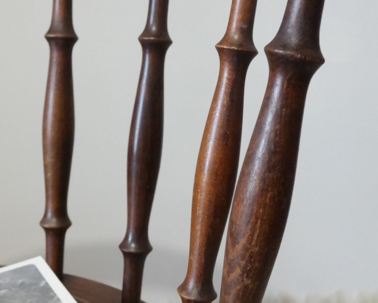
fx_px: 627
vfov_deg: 27.1
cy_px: 158
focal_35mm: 56
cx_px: 222
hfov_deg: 33.5
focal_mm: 20
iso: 3200
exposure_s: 1/30
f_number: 5.6
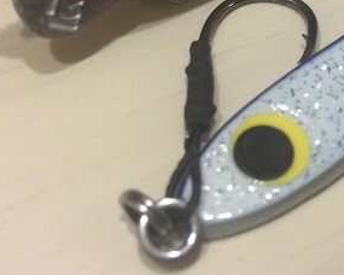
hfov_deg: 22.8
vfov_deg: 18.3
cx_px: 323
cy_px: -25
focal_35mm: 81
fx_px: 825
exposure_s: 1/15
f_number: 2.2
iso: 64
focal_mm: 4.15
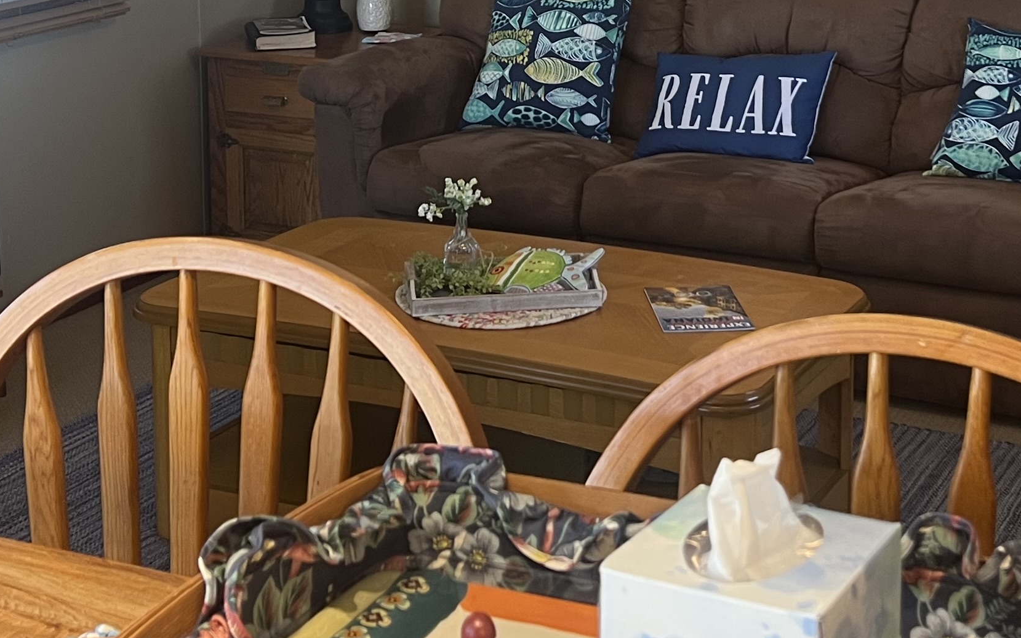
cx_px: 623
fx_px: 1864
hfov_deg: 30.5
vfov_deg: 18.7
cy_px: -65
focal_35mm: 67
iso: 100
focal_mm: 5.7
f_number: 1.5
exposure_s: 1/60
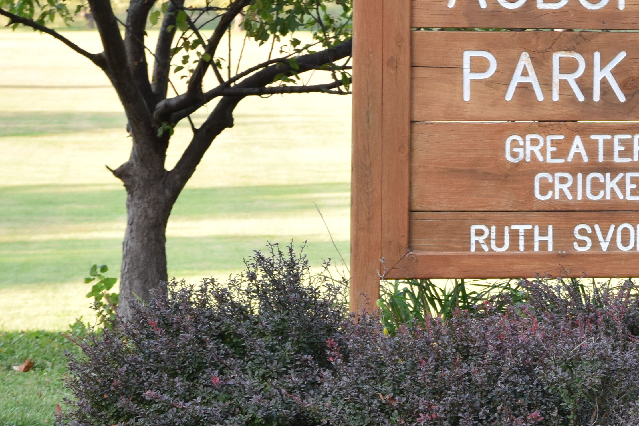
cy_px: 186
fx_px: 3568
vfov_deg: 6.8
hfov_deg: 10.1
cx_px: 753
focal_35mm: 201
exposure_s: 1/200
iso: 400
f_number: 7.1
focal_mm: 50
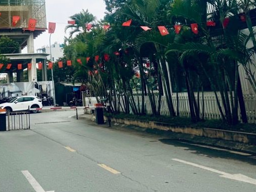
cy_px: 24
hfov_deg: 37.8
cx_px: 42
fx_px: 355
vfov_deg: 29.2
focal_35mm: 48
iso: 80
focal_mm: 6.76
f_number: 1.78
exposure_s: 1/707
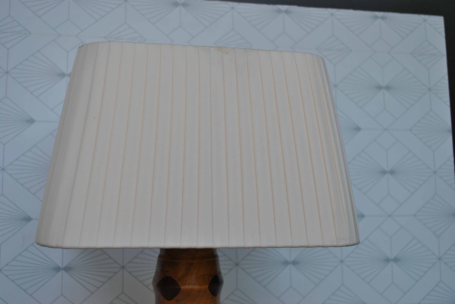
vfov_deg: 28.2
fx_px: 607
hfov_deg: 41.1
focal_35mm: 48
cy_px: 152
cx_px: 228
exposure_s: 1/125
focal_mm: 32
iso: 180
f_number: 5.6
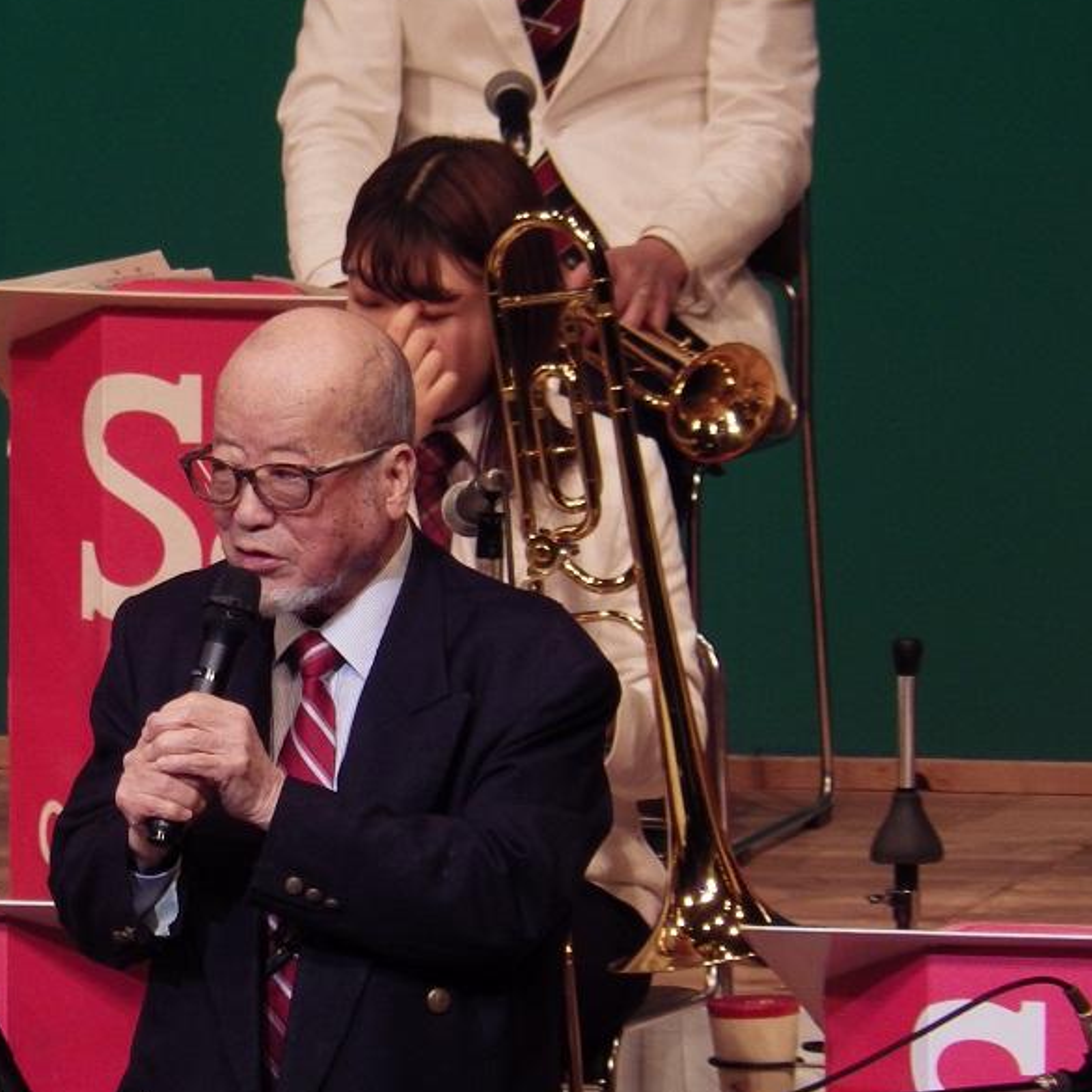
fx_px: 31229
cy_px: 552
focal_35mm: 875
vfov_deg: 2.0
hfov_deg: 2.0
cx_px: 281
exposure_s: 1/45
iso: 200
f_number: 5.9
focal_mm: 104
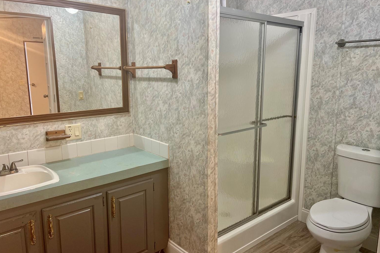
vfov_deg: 46.4
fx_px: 296
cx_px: 187
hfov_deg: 65.5
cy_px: 117
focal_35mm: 28
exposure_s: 1/60
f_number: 1.5
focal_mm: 5.7
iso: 80
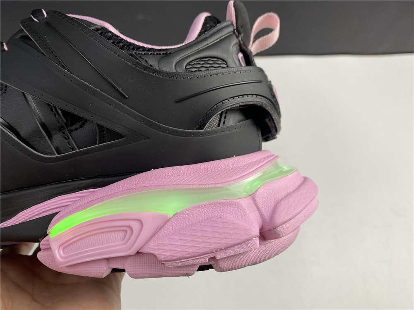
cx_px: 207
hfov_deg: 67.3
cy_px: 155
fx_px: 311
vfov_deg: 53.1
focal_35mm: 26
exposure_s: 1/122
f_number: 1.8
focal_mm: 4.25
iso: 50
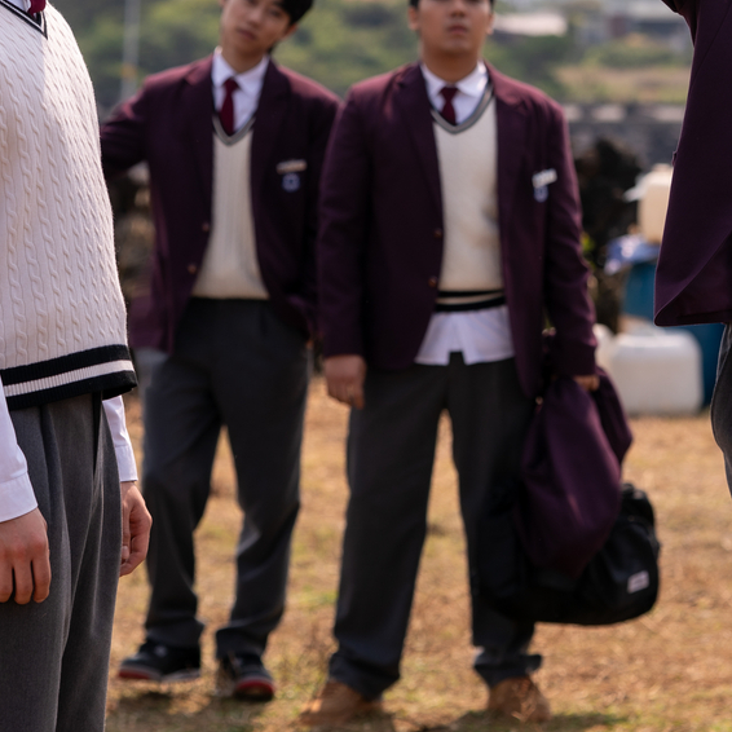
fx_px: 4498
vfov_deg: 9.3
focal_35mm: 188
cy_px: 169
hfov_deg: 9.3
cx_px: 702
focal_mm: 87
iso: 100
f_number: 4
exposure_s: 1/800
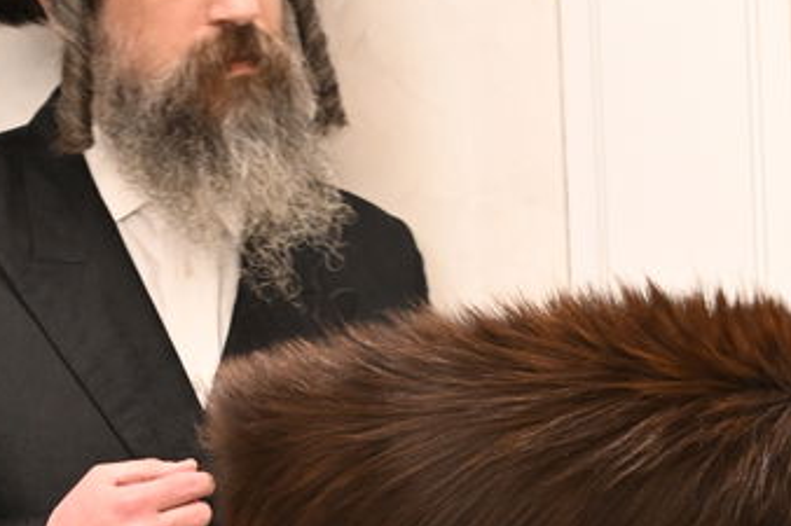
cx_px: 934
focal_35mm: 265
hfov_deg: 7.7
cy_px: 852
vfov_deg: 5.1
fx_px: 5820
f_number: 8
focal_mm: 64
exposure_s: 1/80
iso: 1600
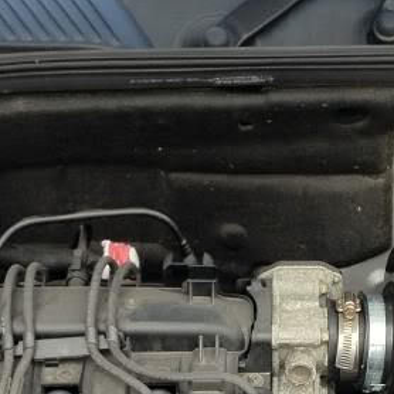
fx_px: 1468
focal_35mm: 114
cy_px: 395
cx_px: 261
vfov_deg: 15.0
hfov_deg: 15.3
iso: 80
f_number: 2.4
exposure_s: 1/60
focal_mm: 4.3
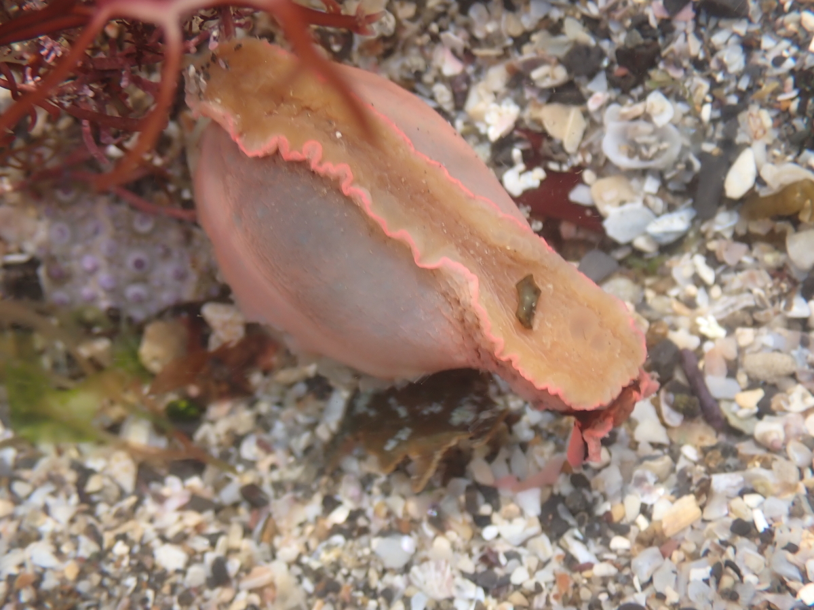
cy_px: 305
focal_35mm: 50
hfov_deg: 38.2
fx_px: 1176
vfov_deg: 29.1
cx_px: 407
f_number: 9
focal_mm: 9.01
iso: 125
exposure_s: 1/50
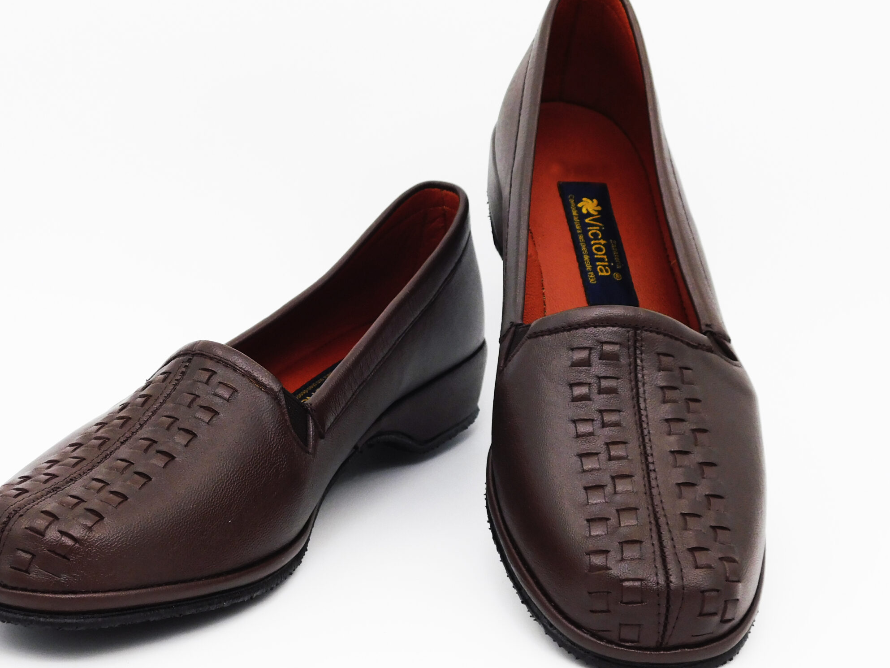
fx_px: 1491
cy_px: 333
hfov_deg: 33.2
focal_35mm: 58
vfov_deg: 25.2
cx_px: 398
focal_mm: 8
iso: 125
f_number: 3.7
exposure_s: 1/400
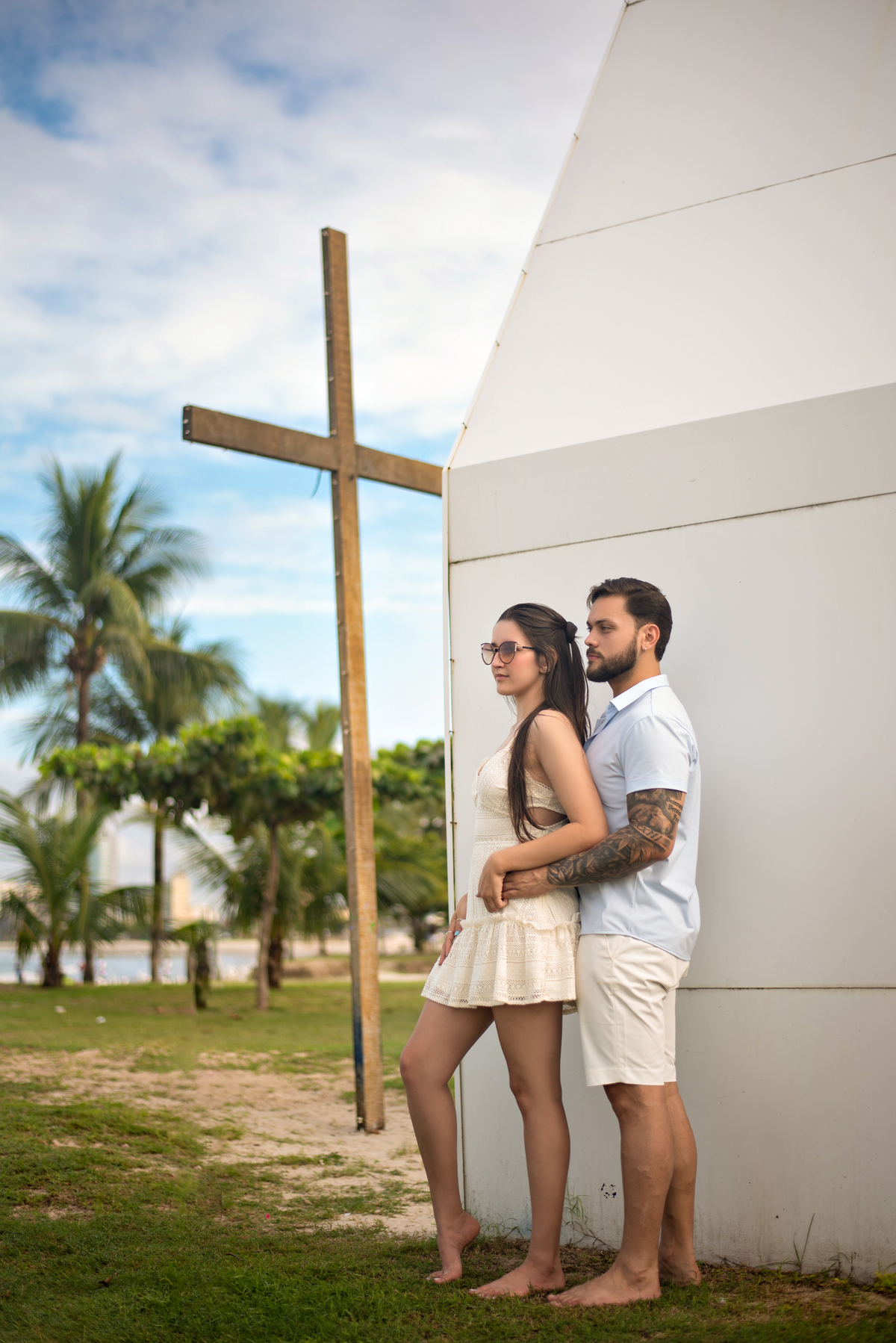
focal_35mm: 50
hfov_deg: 27.0
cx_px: 448
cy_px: 672
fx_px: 1865
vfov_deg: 39.6
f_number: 1.8
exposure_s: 1/1250
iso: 50
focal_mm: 50
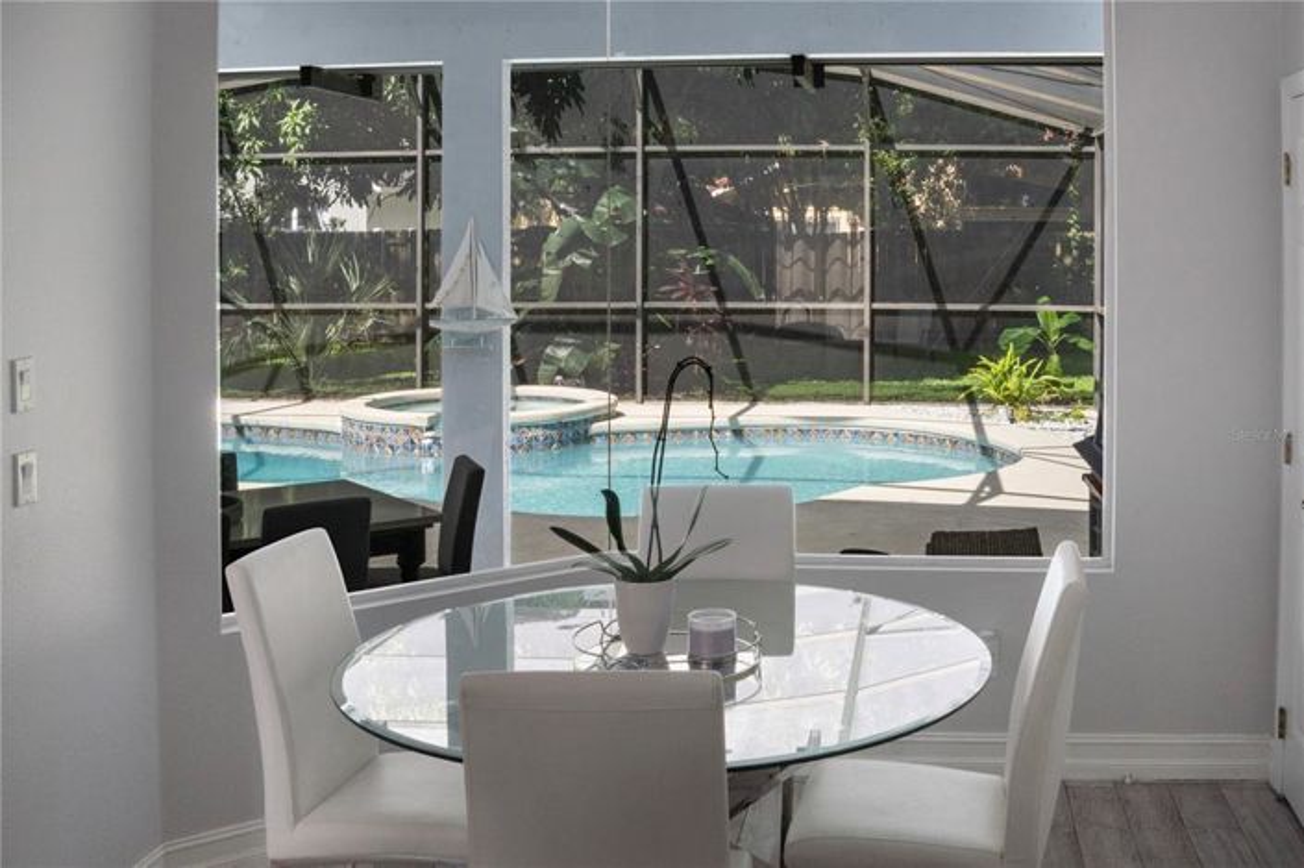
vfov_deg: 35.3
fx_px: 1363
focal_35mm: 38
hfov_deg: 51.1
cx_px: 652
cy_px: 434
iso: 800
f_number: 16
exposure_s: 1/40
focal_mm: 25.1
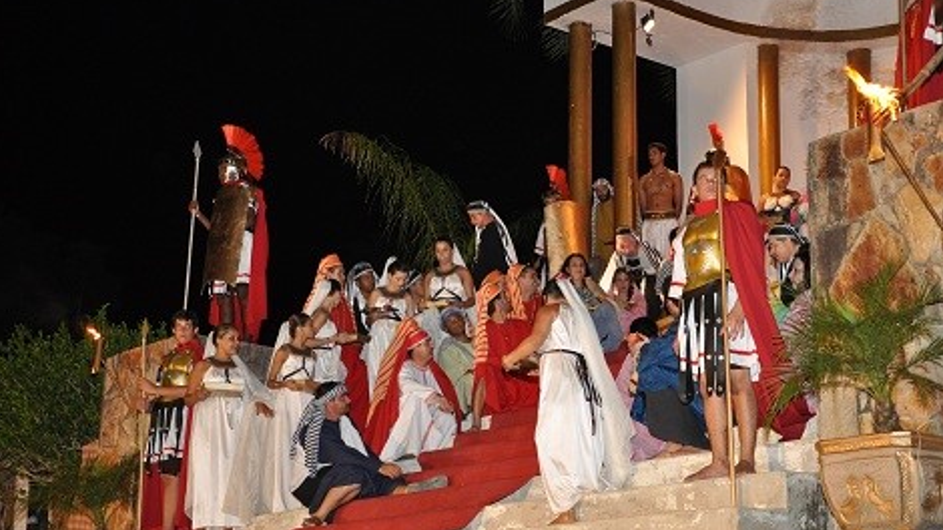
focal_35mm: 67
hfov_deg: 31.4
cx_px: 467
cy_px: 290
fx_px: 1675
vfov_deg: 18.0
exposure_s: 1/60
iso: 800
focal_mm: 42
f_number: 4.8
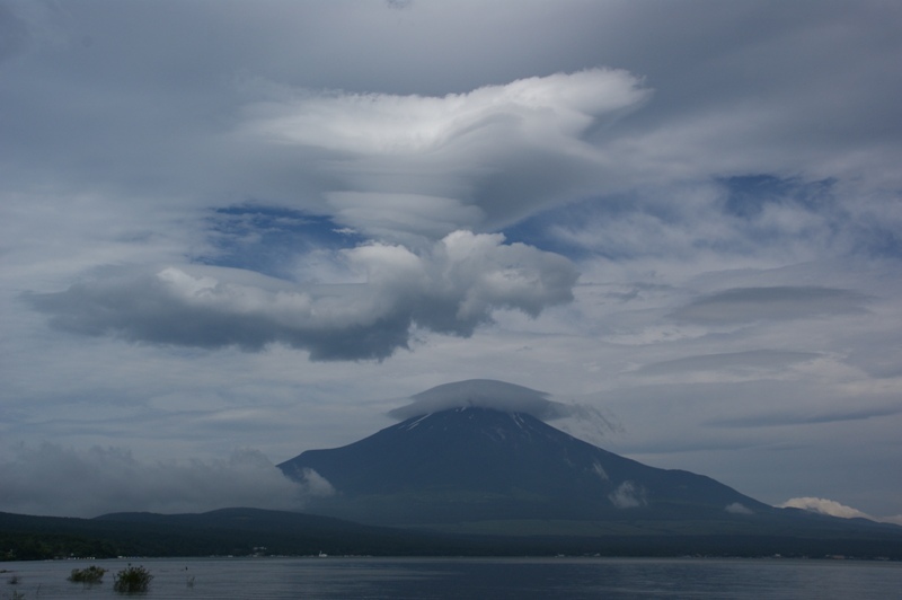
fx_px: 901
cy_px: 300
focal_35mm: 36
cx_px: 451
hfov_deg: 53.2
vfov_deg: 36.8
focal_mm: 24
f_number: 11
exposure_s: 1/1000
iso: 200
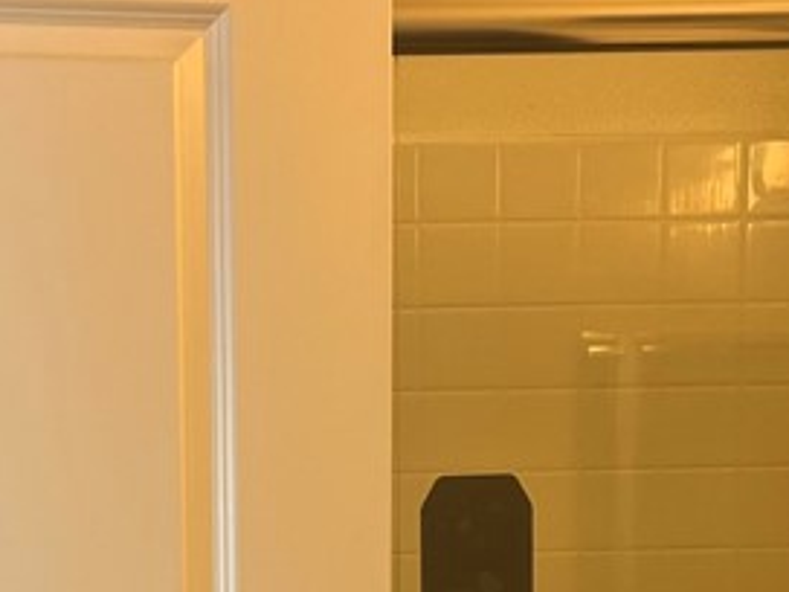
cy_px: 827
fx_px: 2234
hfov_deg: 19.9
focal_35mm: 98
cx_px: 229
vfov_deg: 14.3
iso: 64
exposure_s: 1/60
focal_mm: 5.1
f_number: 1.6
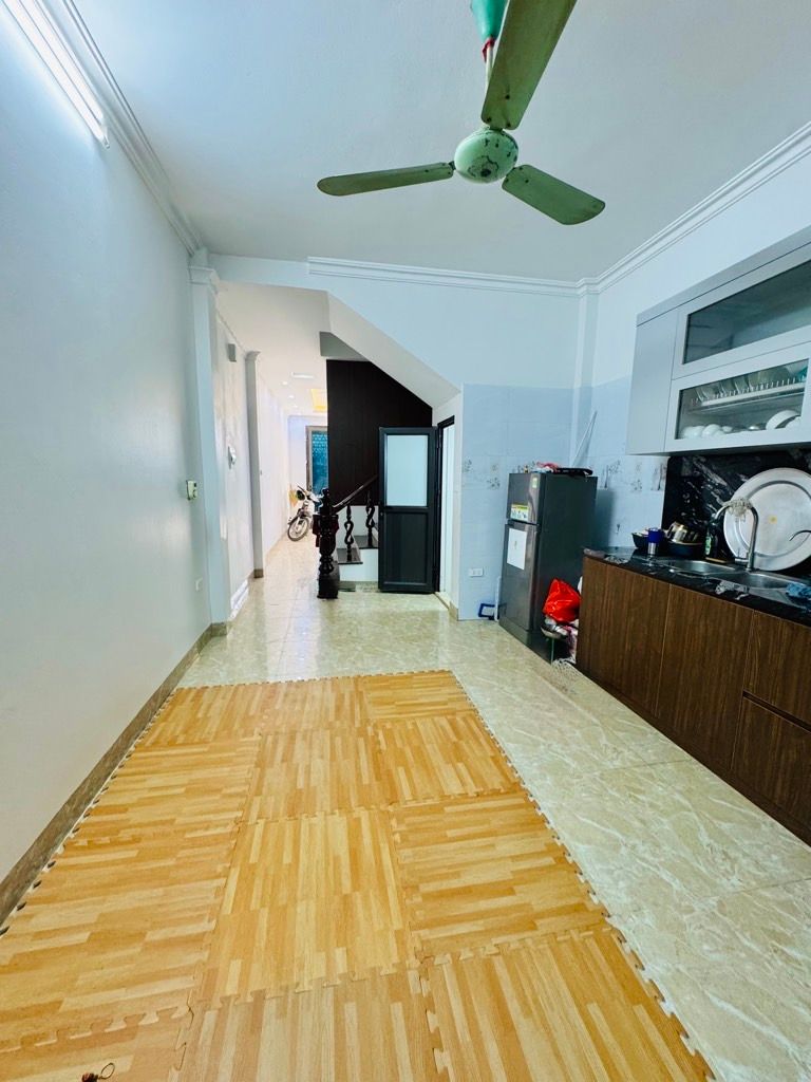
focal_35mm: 14
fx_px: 437
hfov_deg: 85.7
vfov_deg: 102.1
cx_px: 406
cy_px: 541
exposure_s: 1/99
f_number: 2.2
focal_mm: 2.22
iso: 250
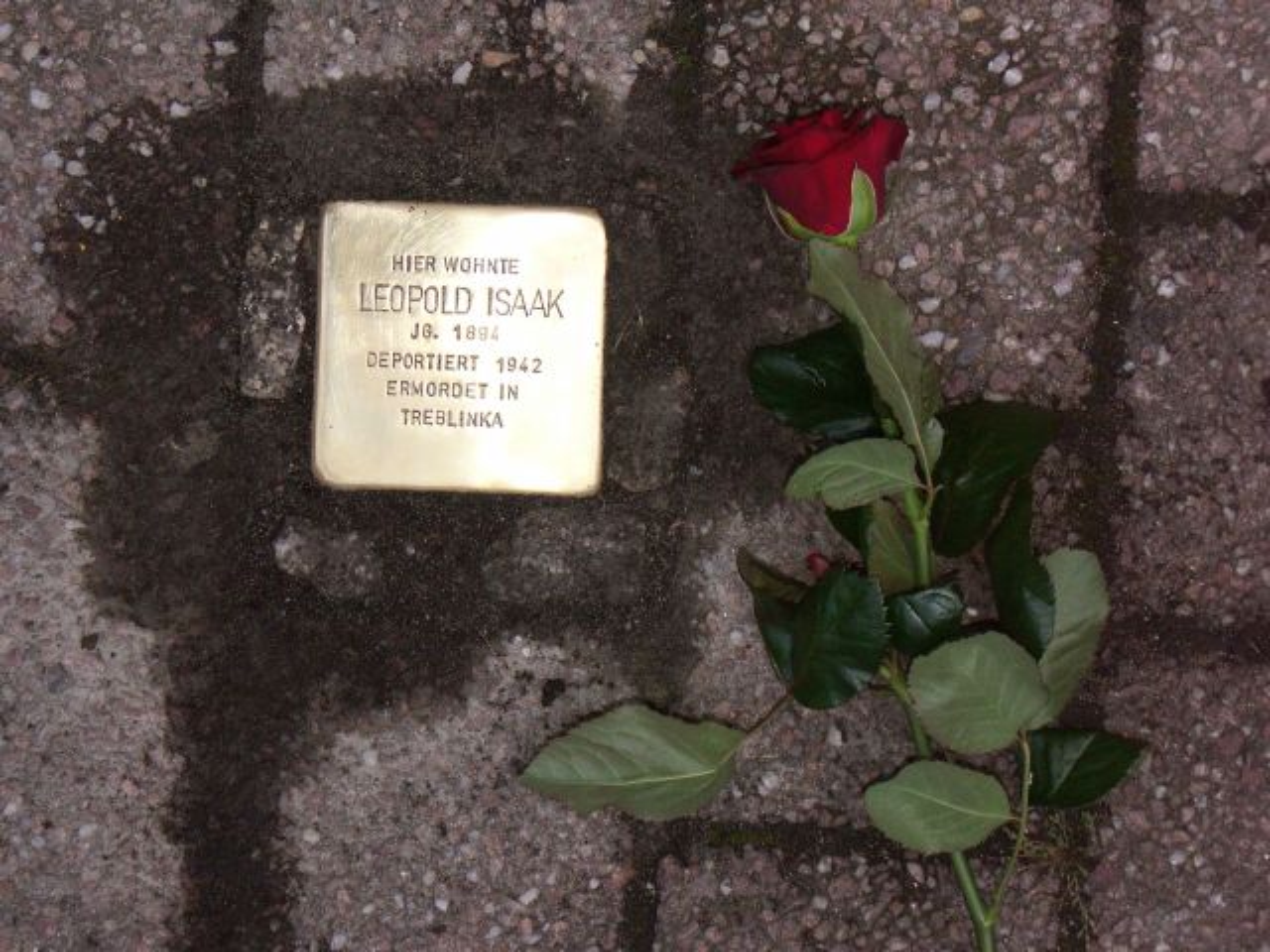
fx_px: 3265
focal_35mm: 89
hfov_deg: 22.0
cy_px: 476
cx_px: 635
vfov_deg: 16.6
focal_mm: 22.76
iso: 200
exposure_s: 1/1250
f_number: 3.5
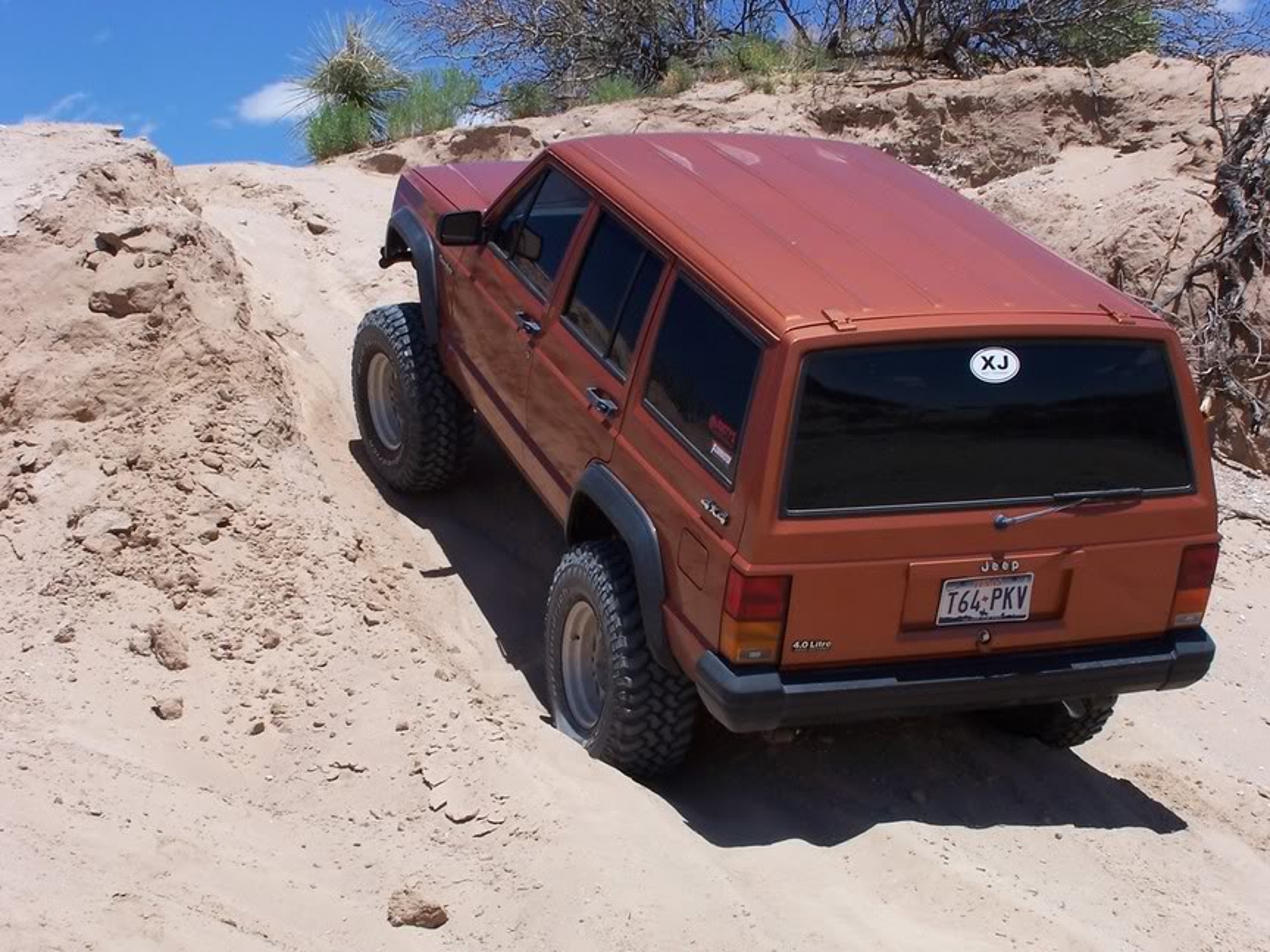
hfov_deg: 29.0
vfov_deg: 21.9
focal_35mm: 67
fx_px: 2458
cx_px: 635
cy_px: 476
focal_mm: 11.1
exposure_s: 1/350
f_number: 6.3
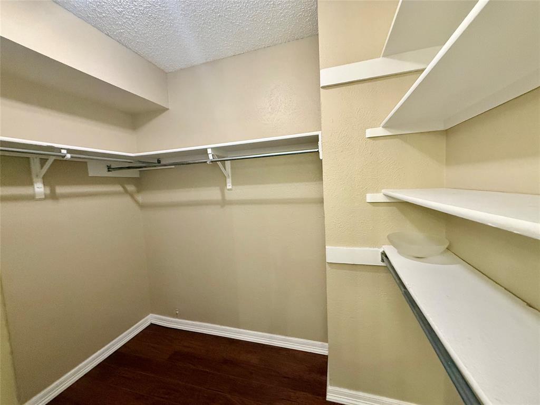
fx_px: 218
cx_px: 270
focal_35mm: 14
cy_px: 202
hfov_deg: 102.1
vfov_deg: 85.7
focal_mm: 2.22
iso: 500
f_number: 2.2
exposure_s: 1/60
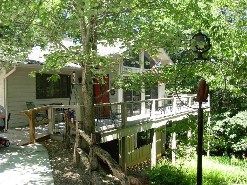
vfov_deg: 37.7
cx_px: 124
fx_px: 271
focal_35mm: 38
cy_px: 92
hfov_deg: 49.0
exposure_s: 1/152
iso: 79
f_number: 2.9
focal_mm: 6.3
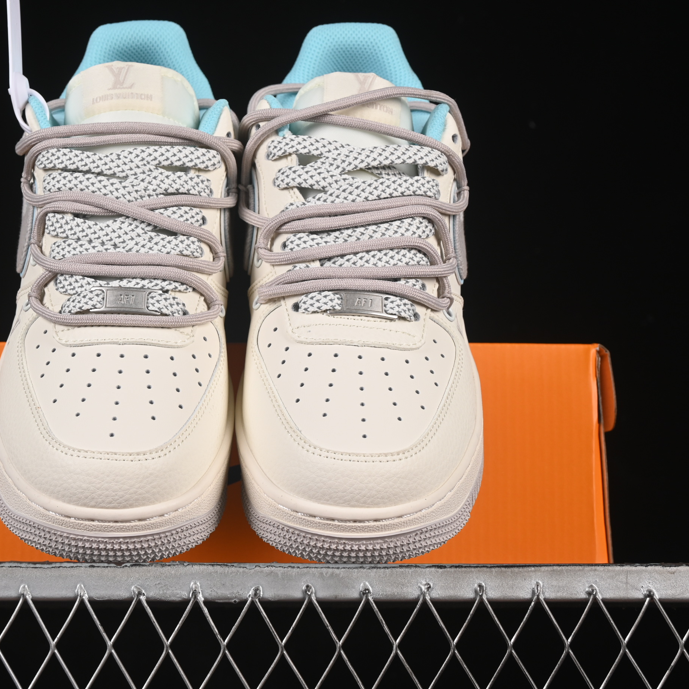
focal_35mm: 96
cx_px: 246
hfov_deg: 18.1
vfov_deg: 18.1
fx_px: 2162
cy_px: 345
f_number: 8
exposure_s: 1/80
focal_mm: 50
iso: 160
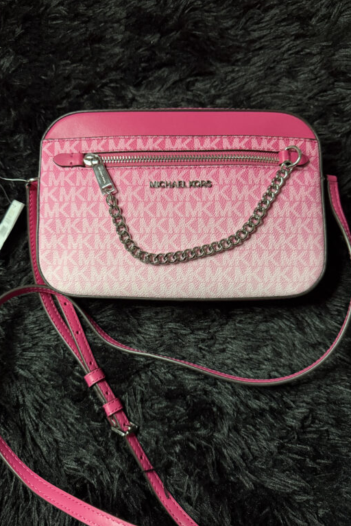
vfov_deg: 69.4
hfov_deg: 49.5
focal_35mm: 26
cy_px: 254
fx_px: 380
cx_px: 169
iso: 800
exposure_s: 1/55
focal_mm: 6.76
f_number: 1.78
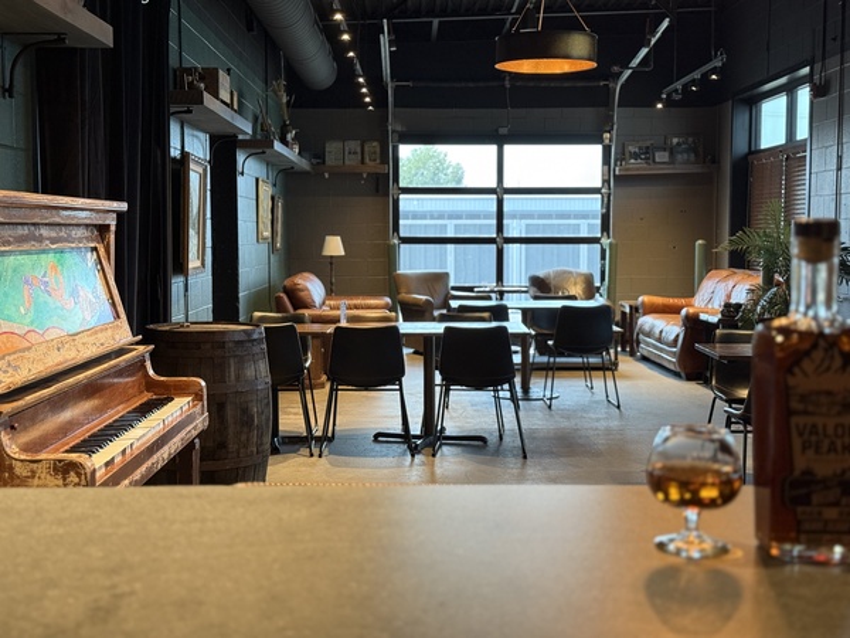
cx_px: 425
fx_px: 1179
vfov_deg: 30.3
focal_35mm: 48
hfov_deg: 39.7
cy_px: 319
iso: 250
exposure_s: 1/60
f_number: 1.78
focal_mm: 6.76
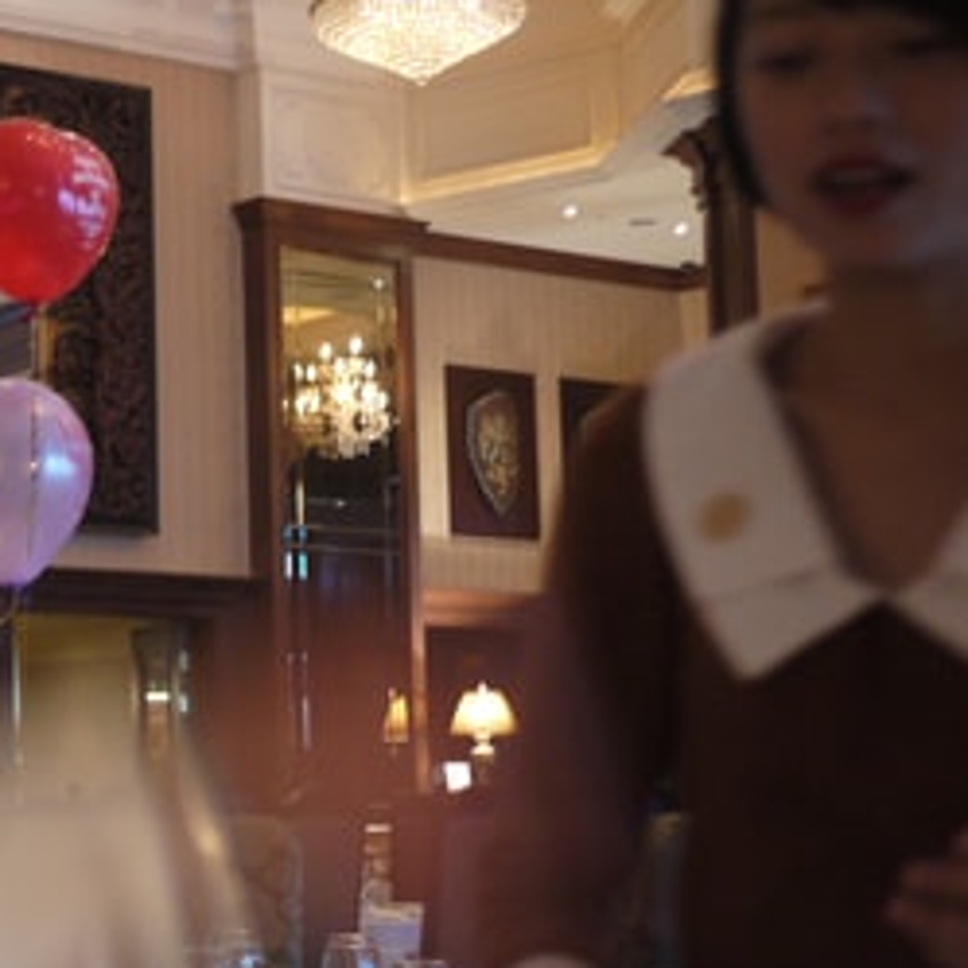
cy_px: 525
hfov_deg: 18.0
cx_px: -253
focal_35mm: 91
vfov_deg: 19.1
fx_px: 2879
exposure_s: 1/15
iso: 400
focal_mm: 20
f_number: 1.7
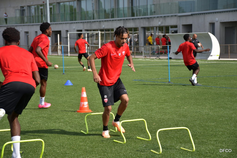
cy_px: 79
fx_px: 691
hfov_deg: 19.5
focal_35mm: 105
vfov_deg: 13.0
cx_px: 118
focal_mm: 70
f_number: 5
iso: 100
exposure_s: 1/640
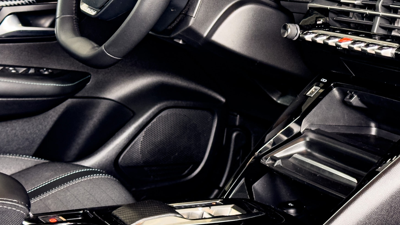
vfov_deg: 15.5
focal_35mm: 77
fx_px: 817
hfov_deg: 27.3
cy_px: 23
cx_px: 277
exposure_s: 1/60
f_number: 1.8
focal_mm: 6.86
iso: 250
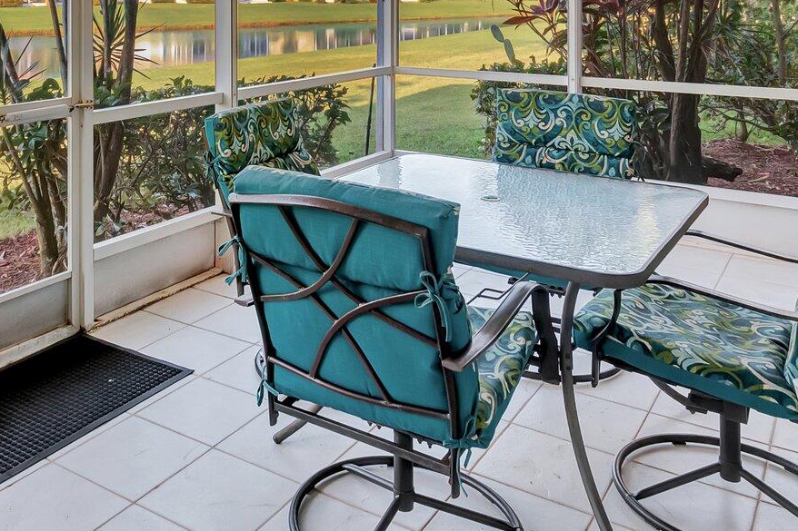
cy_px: 0
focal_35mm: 35
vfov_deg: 34.4
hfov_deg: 53.1
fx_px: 776
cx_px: 252
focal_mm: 10
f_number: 8
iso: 1000
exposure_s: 1/160
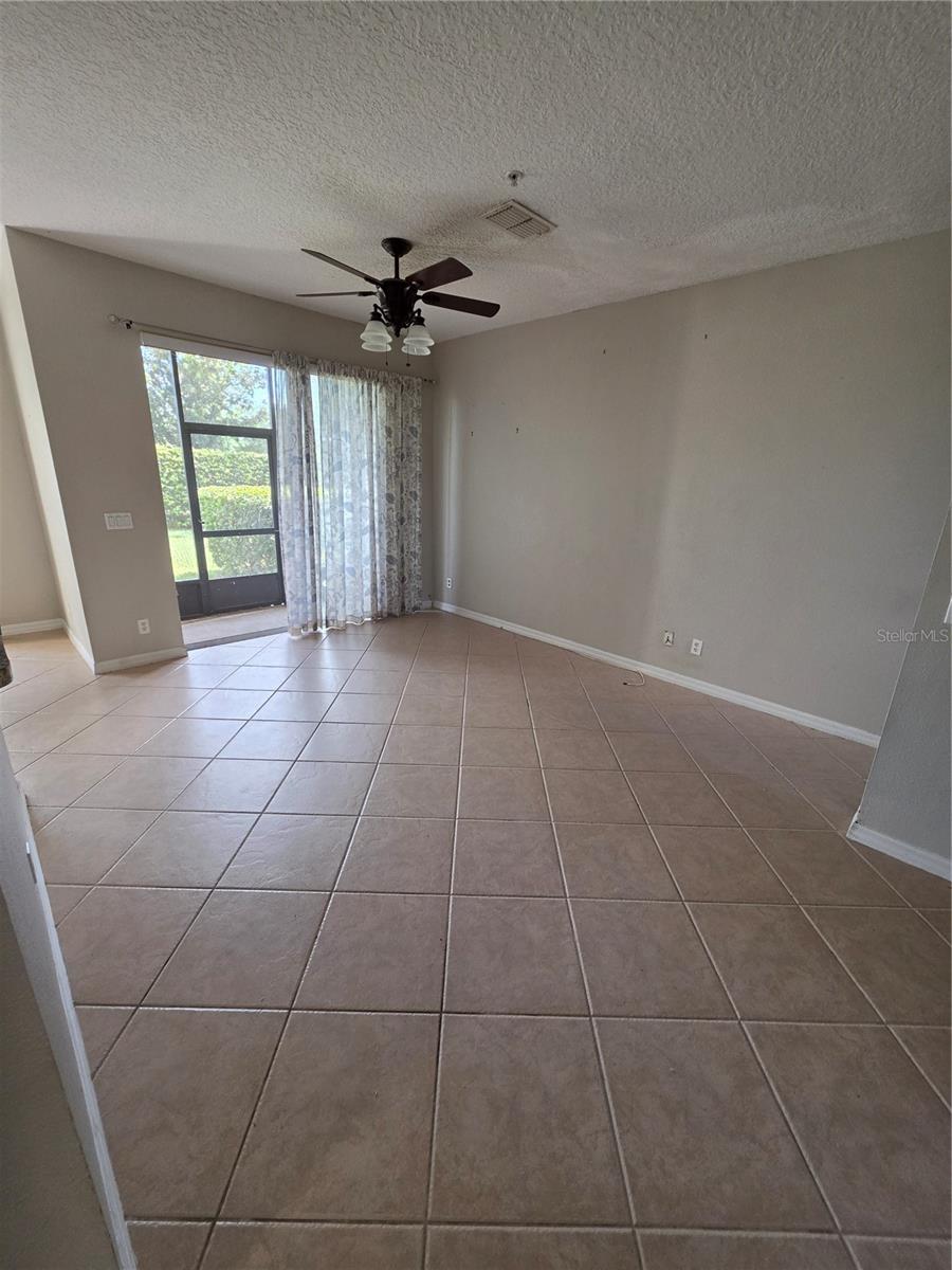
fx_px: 477
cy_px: 635
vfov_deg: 106.2
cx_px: 476
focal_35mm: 13
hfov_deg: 89.9
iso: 160
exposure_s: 1/120
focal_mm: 2.2
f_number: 1.9
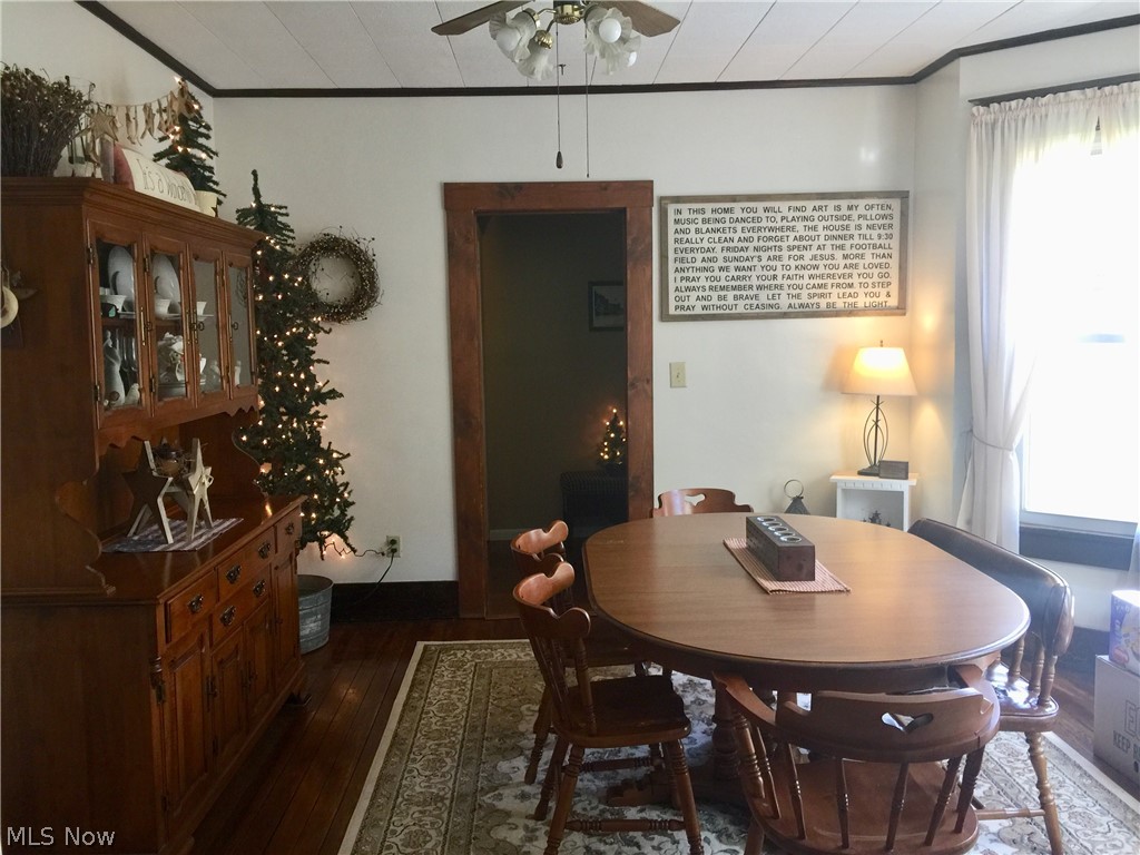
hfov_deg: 61.7
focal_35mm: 29
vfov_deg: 48.2
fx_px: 955
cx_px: 570
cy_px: 428
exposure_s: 1/30
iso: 50
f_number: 2.2
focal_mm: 4.15
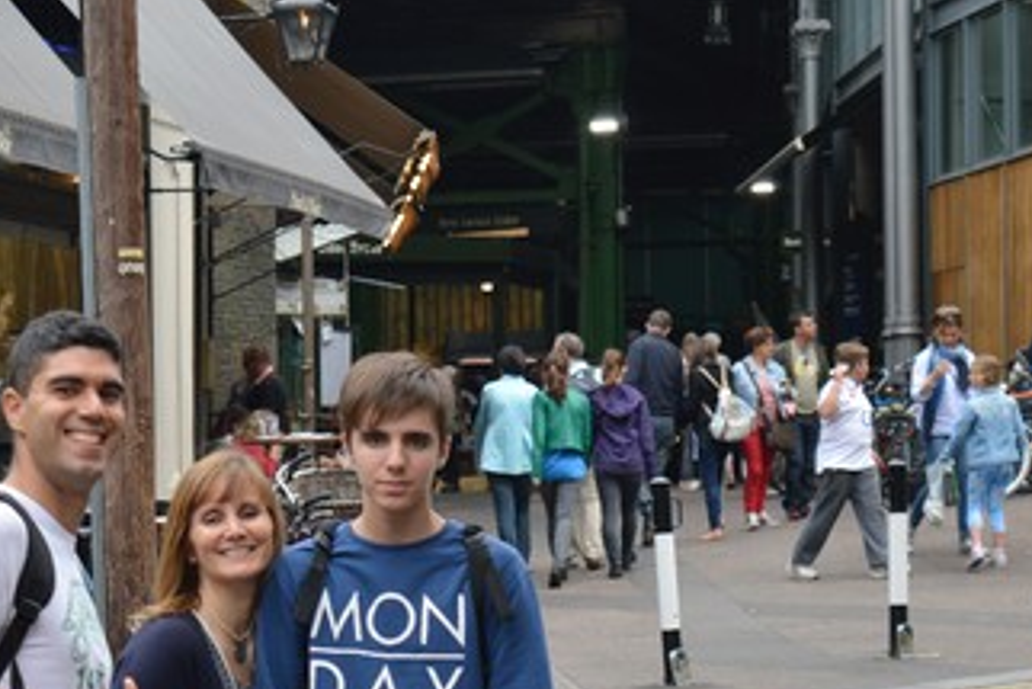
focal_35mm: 121
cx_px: 330
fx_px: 3470
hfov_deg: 16.9
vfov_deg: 11.3
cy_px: 502
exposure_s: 1/125
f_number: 5.6
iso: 100
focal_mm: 52
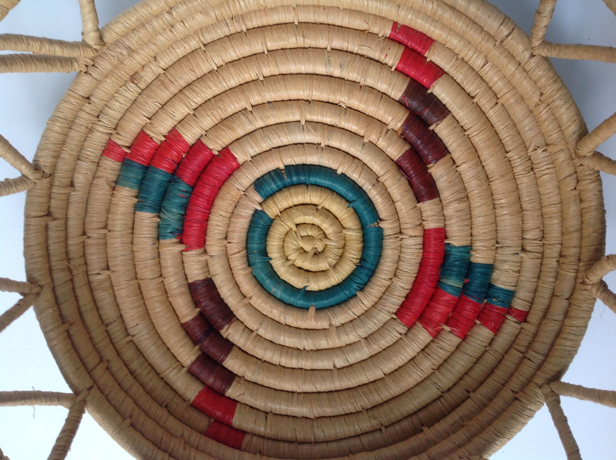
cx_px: 308
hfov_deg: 52.7
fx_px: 622
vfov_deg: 40.6
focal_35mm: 35
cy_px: 230
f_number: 2.4
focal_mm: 4.28
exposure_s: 1/40
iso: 64
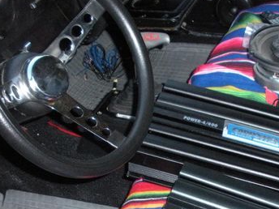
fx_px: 540
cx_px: 252
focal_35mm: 67
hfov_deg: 27.9
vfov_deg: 21.4
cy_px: 189
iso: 400
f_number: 3.5
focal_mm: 6.3
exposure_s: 1/60
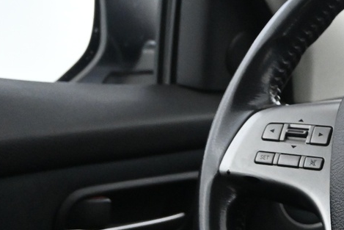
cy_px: 145
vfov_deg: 12.6
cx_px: 473
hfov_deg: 17.4
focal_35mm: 109
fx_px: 1039
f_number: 4
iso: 3200
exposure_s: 1/40
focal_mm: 21
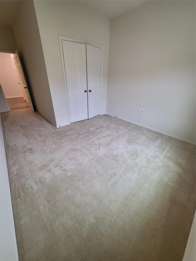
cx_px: 98
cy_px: 130
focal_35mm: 13
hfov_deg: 89.9
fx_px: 98
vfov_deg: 106.2
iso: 250
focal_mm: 1.74
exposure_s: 1/60
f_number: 2.2
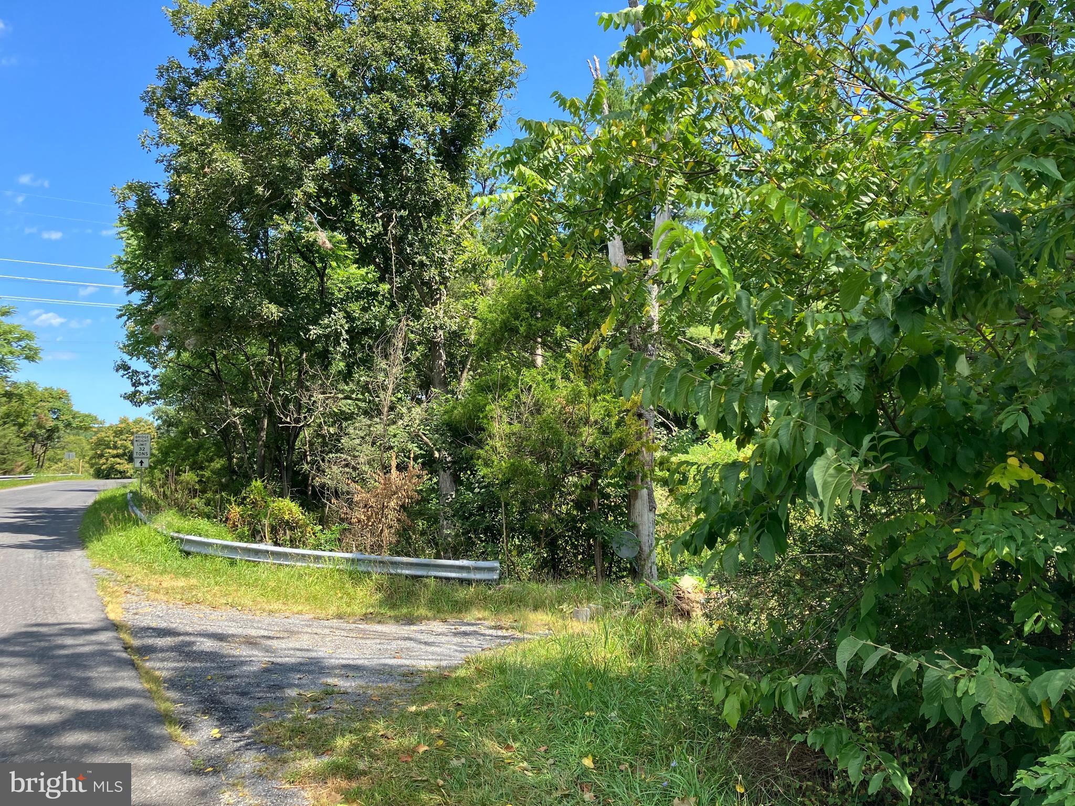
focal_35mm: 28
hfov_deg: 63.4
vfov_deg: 49.7
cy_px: 403
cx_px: 538
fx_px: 870
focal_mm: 3.99
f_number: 1.8
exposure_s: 1/403
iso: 32
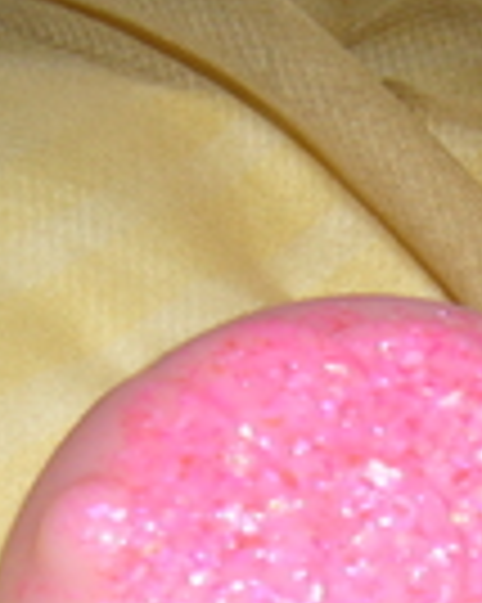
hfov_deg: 13.3
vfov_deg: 16.0
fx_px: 2053
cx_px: 446
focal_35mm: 115
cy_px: 742
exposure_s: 1/60
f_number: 2.8
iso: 80
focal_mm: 5.8
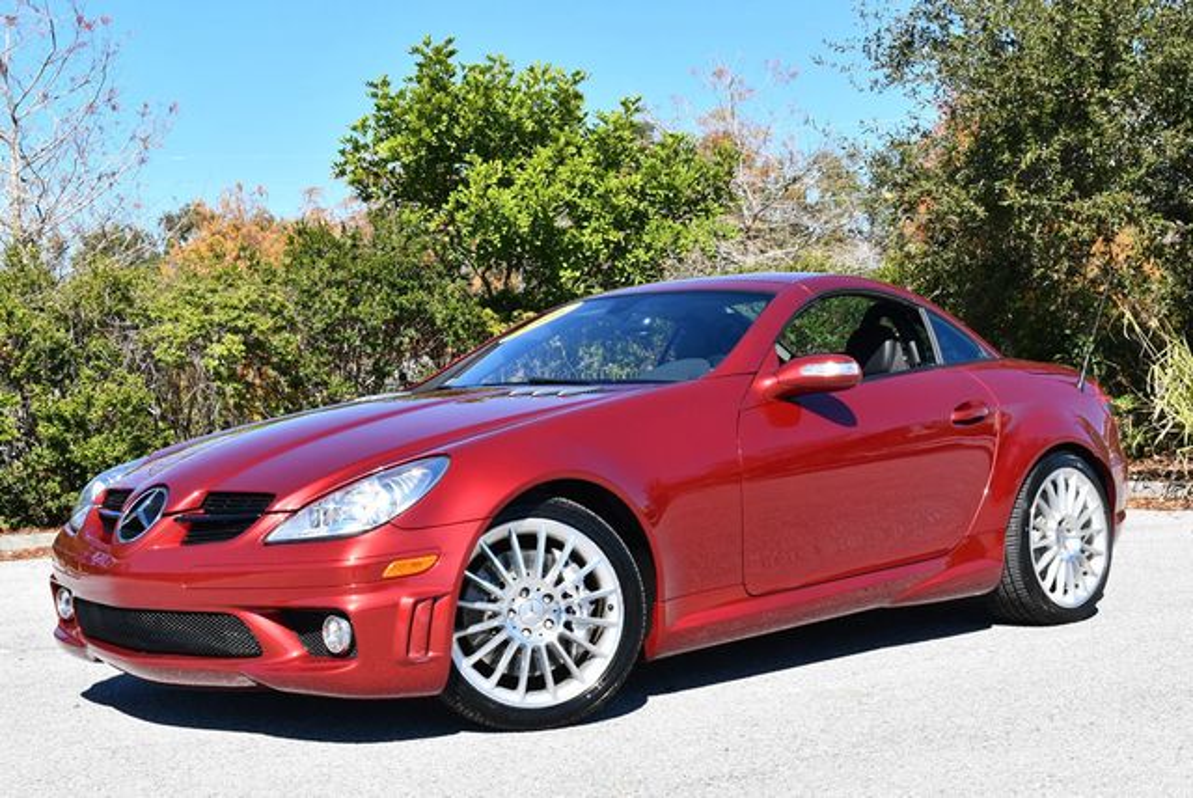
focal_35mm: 58
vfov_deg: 23.4
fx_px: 1924
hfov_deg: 34.5
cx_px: 596
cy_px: 399
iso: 125
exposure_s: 1/250
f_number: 8
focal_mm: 29
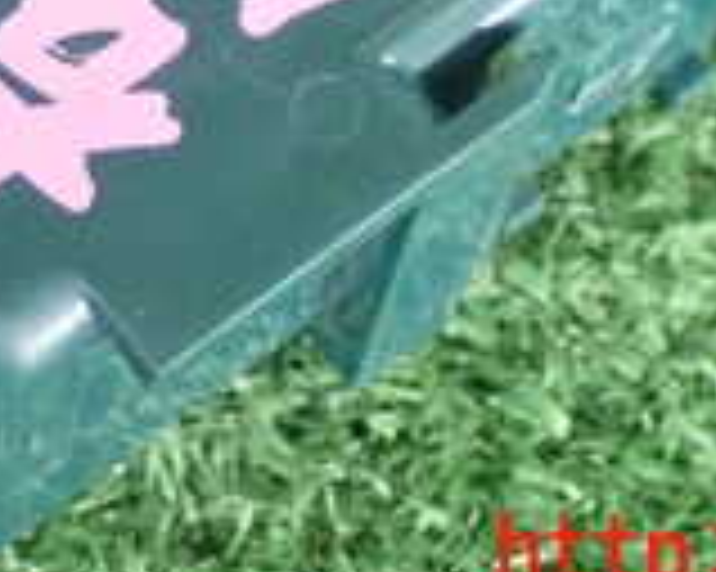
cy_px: -401
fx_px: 3833
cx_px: 162
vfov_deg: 8.3
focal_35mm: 181
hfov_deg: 10.6
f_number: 3.2
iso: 800
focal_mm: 8.99
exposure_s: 1/50
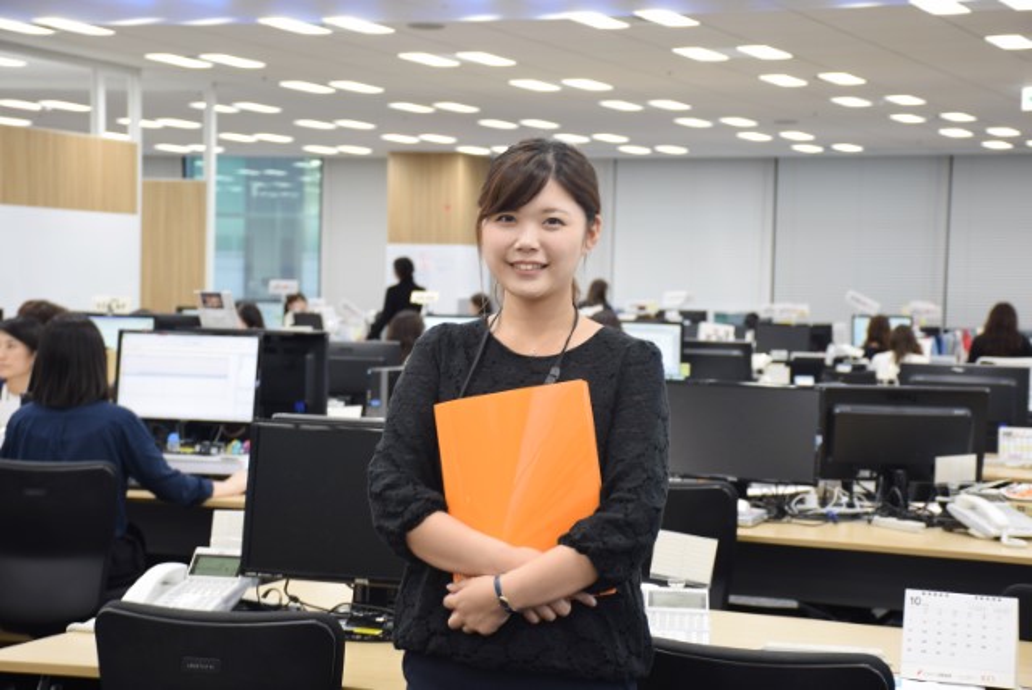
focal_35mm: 78
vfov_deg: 17.5
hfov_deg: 26.0
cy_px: 345
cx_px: 516
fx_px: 2238
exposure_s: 1/10
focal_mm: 52
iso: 250
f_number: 4.8
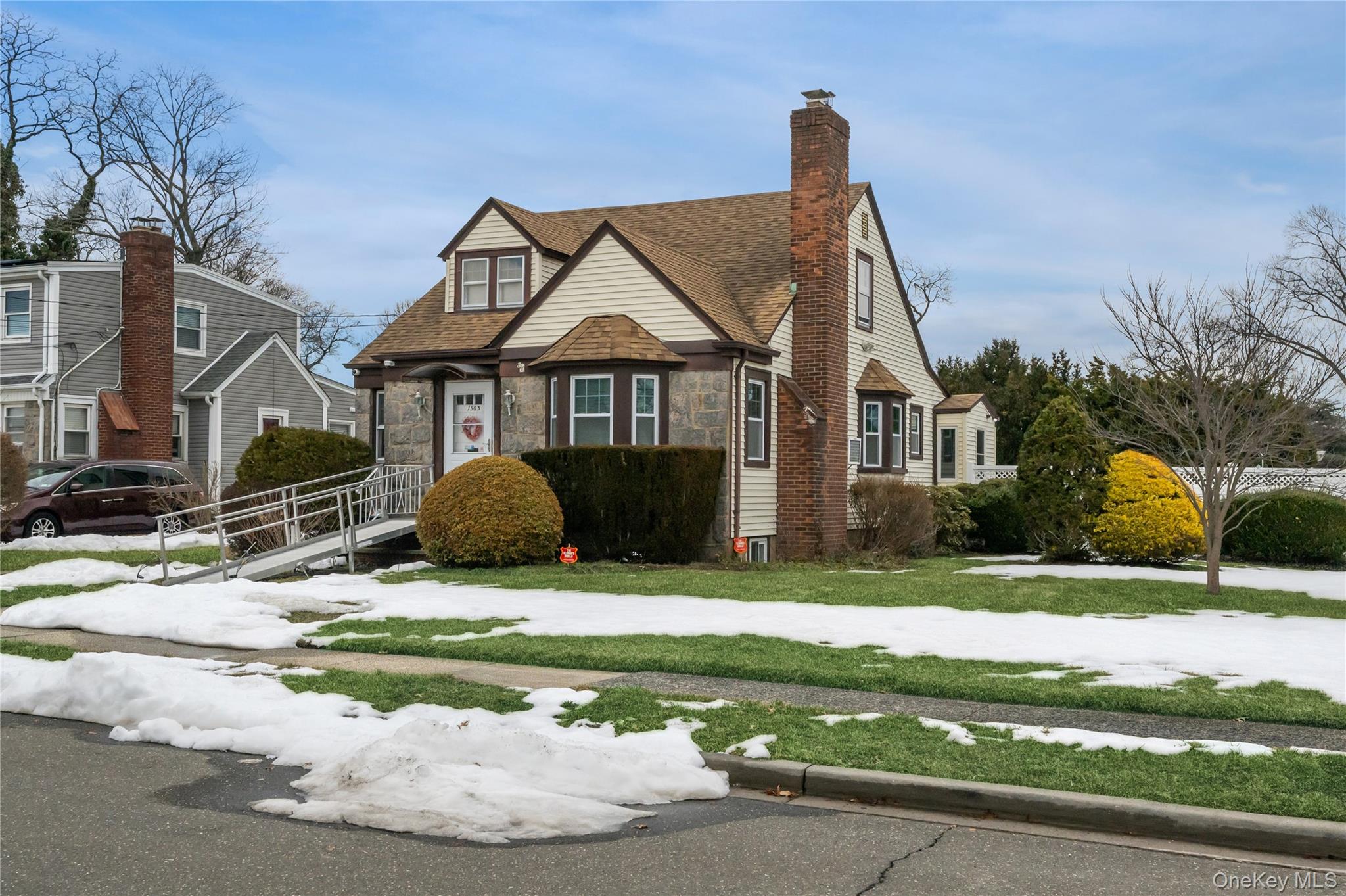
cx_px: 673
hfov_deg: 53.2
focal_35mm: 36
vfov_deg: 36.8
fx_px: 1345
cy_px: 448
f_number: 8
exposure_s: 1/2500
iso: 400
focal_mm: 24
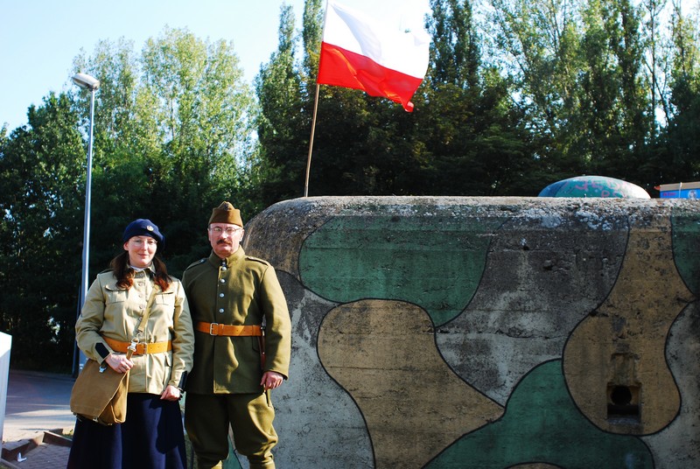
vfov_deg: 32.0
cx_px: 350
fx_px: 818
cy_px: 234
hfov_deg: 46.3
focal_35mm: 42
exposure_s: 1/500
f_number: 4.5
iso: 320
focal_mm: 28
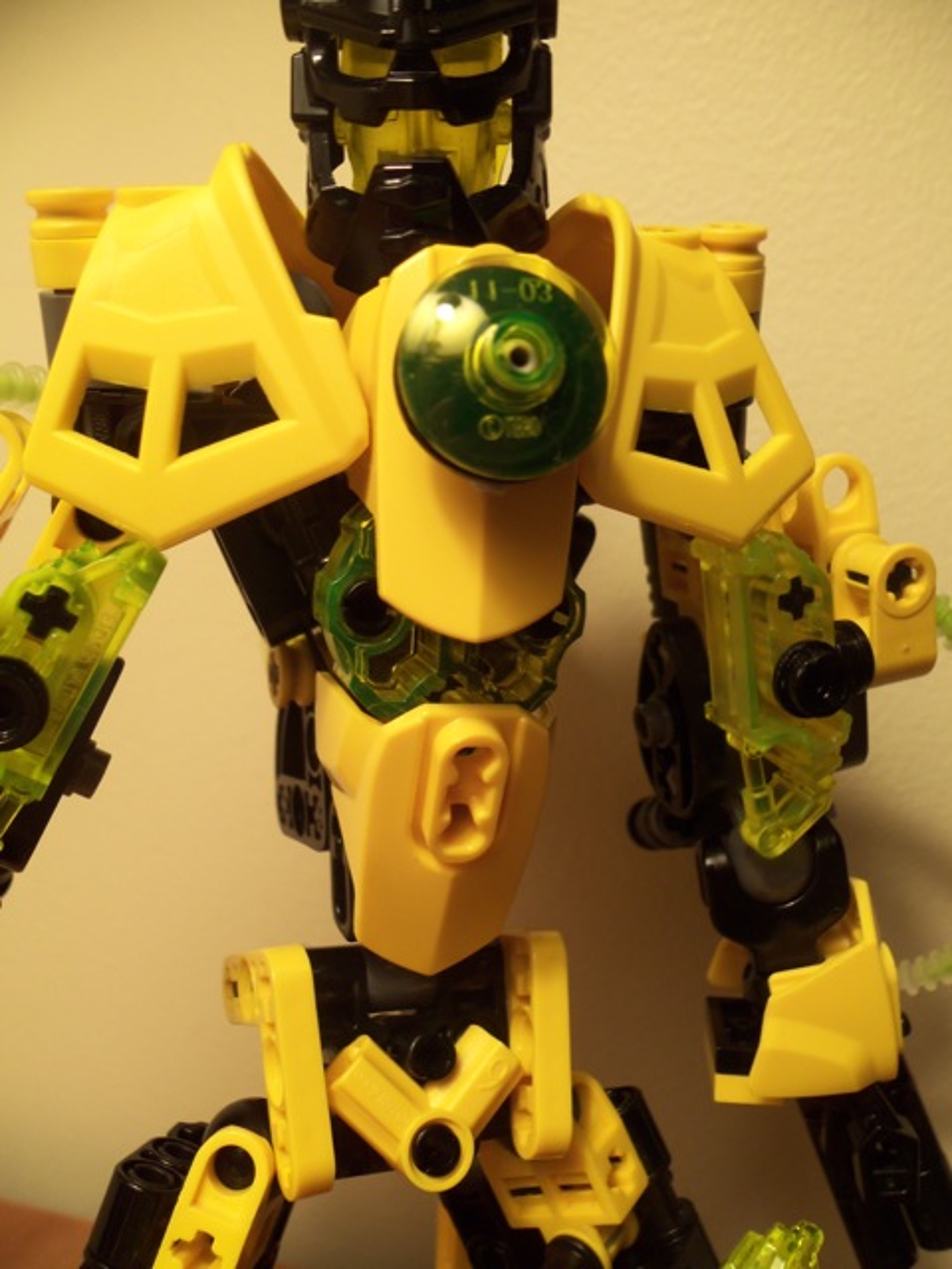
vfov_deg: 61.7
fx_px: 1063
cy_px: 634
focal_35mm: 29
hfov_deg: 48.2
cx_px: 476
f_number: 3.4
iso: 80
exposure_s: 1/30
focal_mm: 5.2
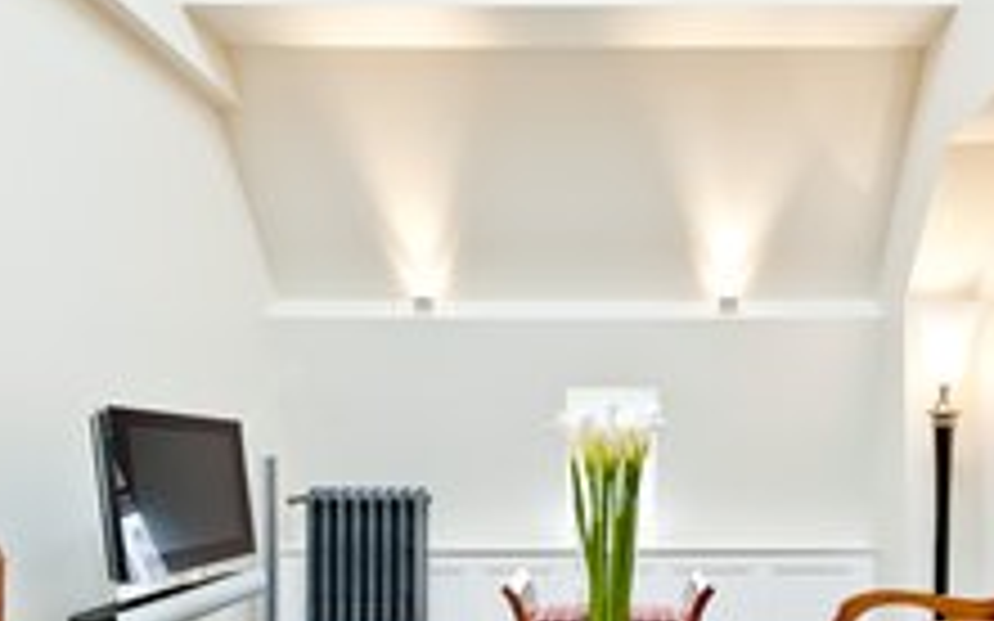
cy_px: 443
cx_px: 603
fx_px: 840
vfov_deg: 39.8
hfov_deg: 60.7
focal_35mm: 31
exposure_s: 1/15
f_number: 7.1
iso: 400
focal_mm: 14
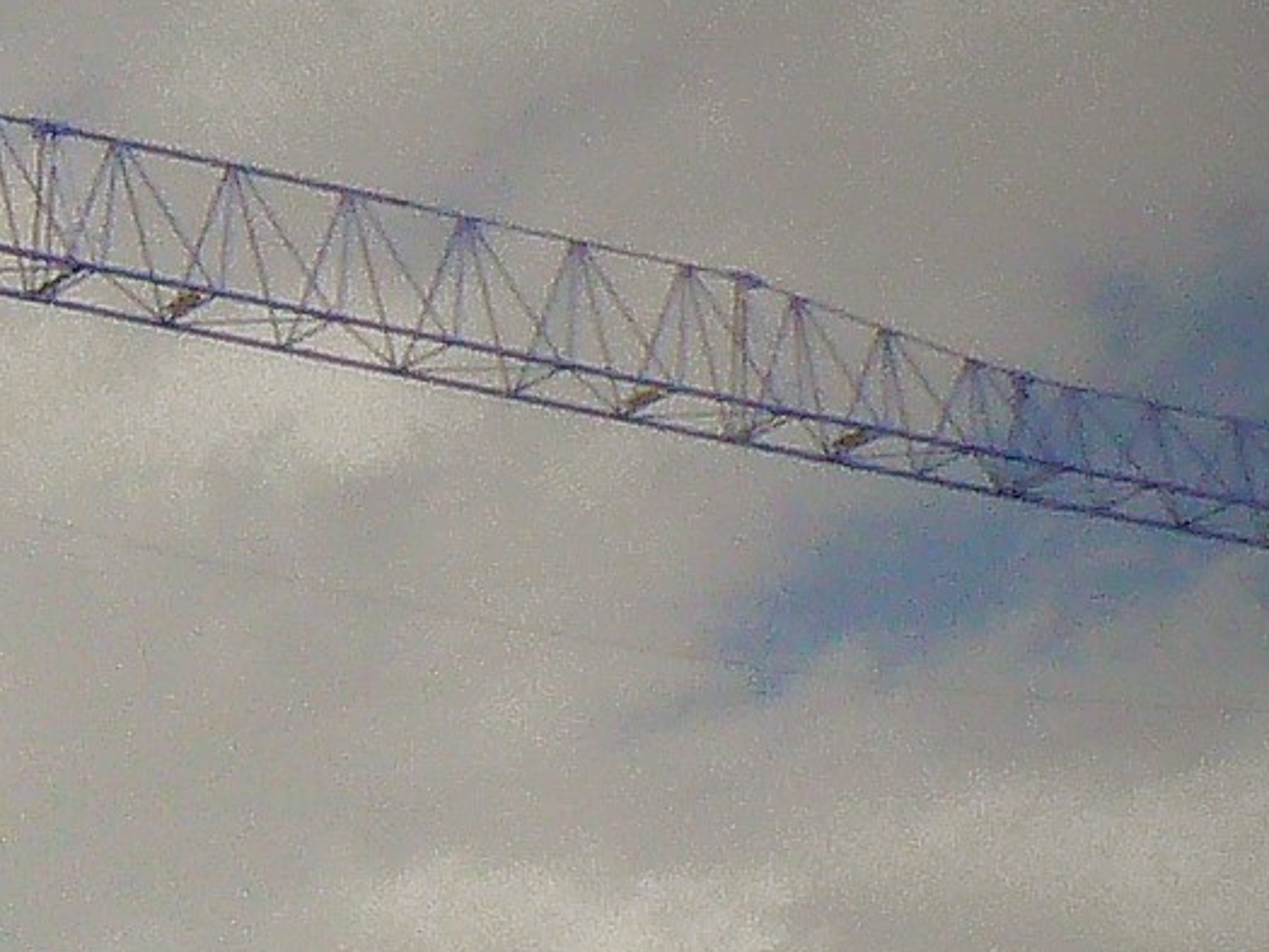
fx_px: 7077
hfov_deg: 9.1
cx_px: -1934
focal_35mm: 193
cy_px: 1600
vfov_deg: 7.5
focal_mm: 6
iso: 400
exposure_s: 1/2000
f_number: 8
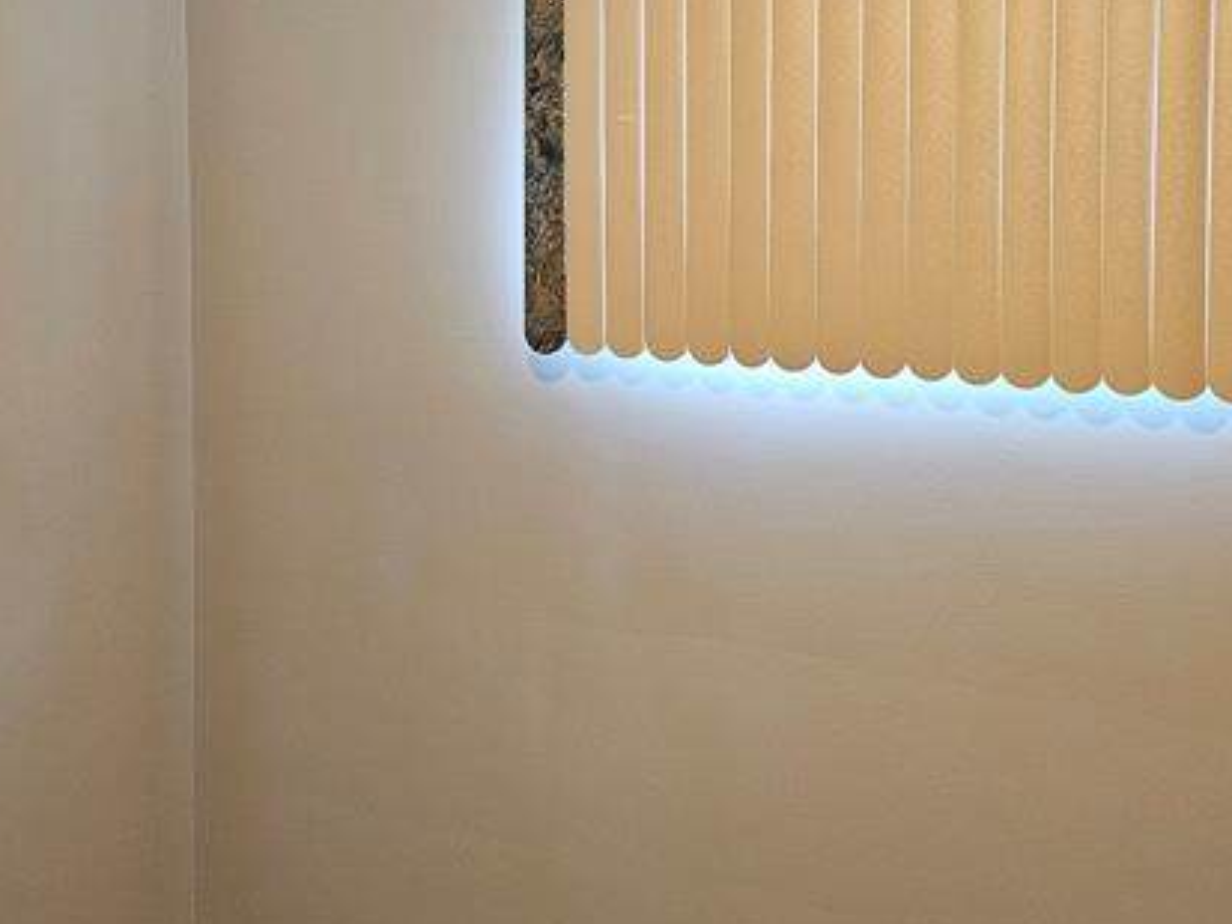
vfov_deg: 25.6
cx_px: 713
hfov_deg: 33.7
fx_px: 2029
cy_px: 319
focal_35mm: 57
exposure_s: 1/120
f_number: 1.7
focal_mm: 6.3
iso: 400
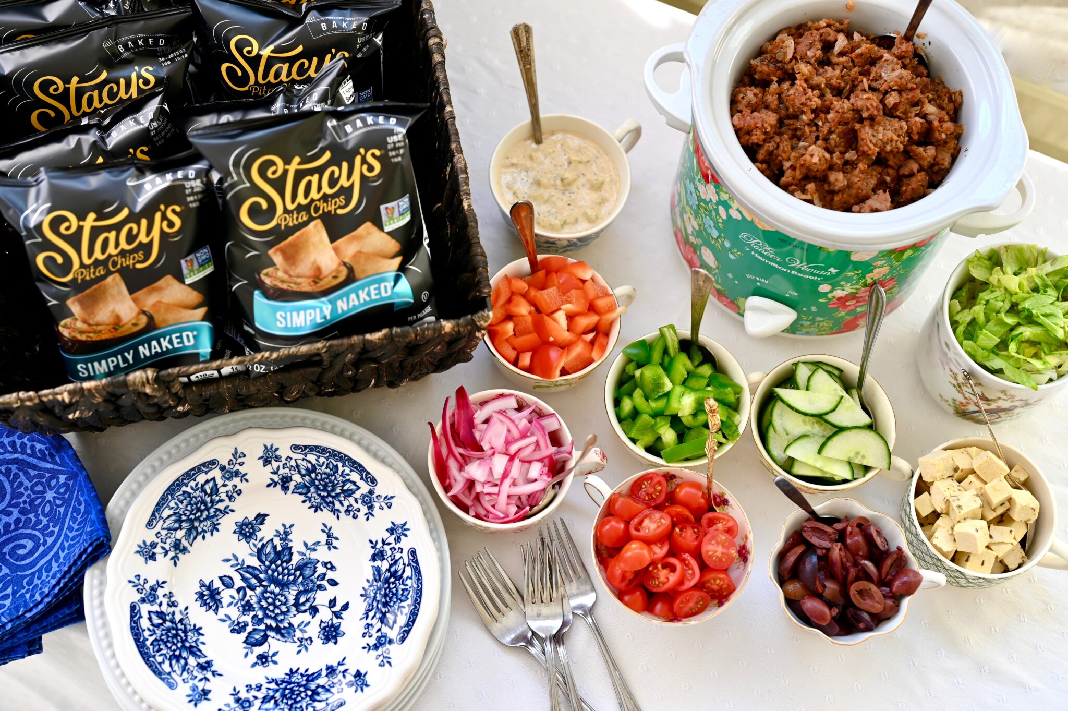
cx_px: 534
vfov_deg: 27.0
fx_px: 1482
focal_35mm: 50
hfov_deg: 39.6
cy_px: 356
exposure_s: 1/125
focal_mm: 50
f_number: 4
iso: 100
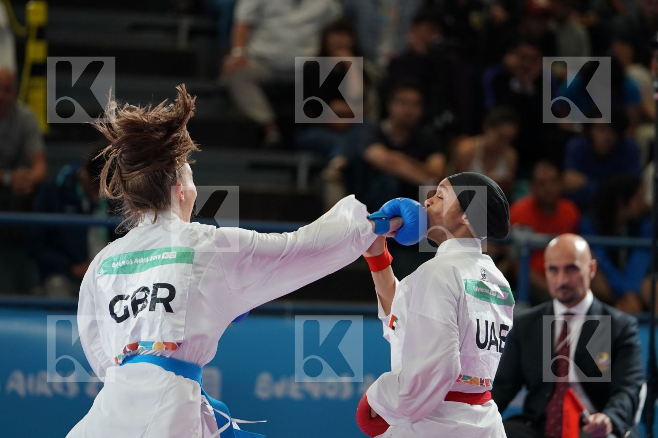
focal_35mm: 267
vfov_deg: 5.1
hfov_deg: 7.7
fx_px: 4880
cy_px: 219
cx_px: 329
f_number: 2.8
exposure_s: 1/1000
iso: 1250
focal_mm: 178
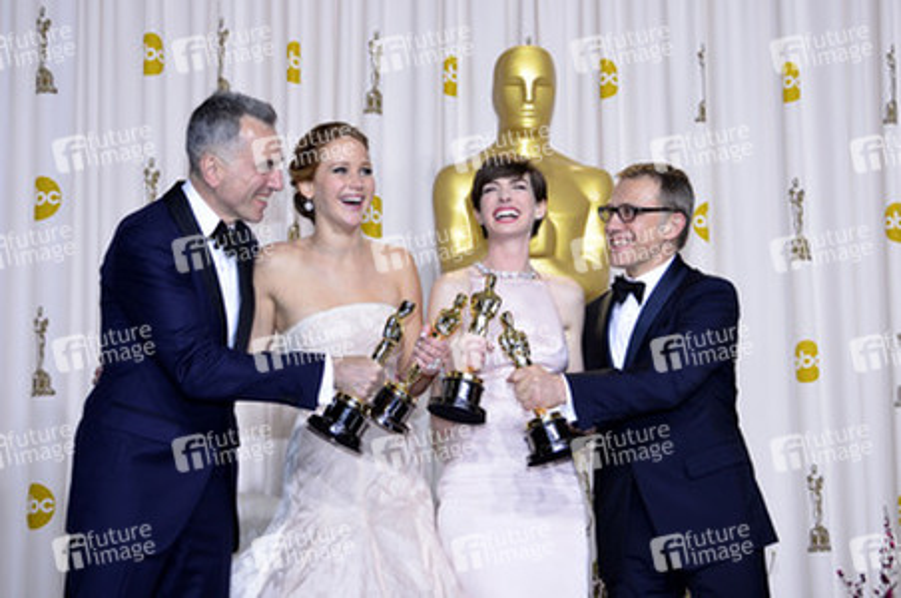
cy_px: 299
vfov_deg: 18.9
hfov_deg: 28.1
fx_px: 1799
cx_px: 450
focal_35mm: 72
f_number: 6.3
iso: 500
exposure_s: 1/250
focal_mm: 48
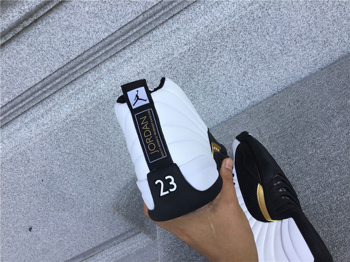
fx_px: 313
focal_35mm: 31
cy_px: 131
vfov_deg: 45.4
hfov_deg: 58.4
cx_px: 175
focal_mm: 3.3
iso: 25
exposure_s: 1/332
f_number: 2.4
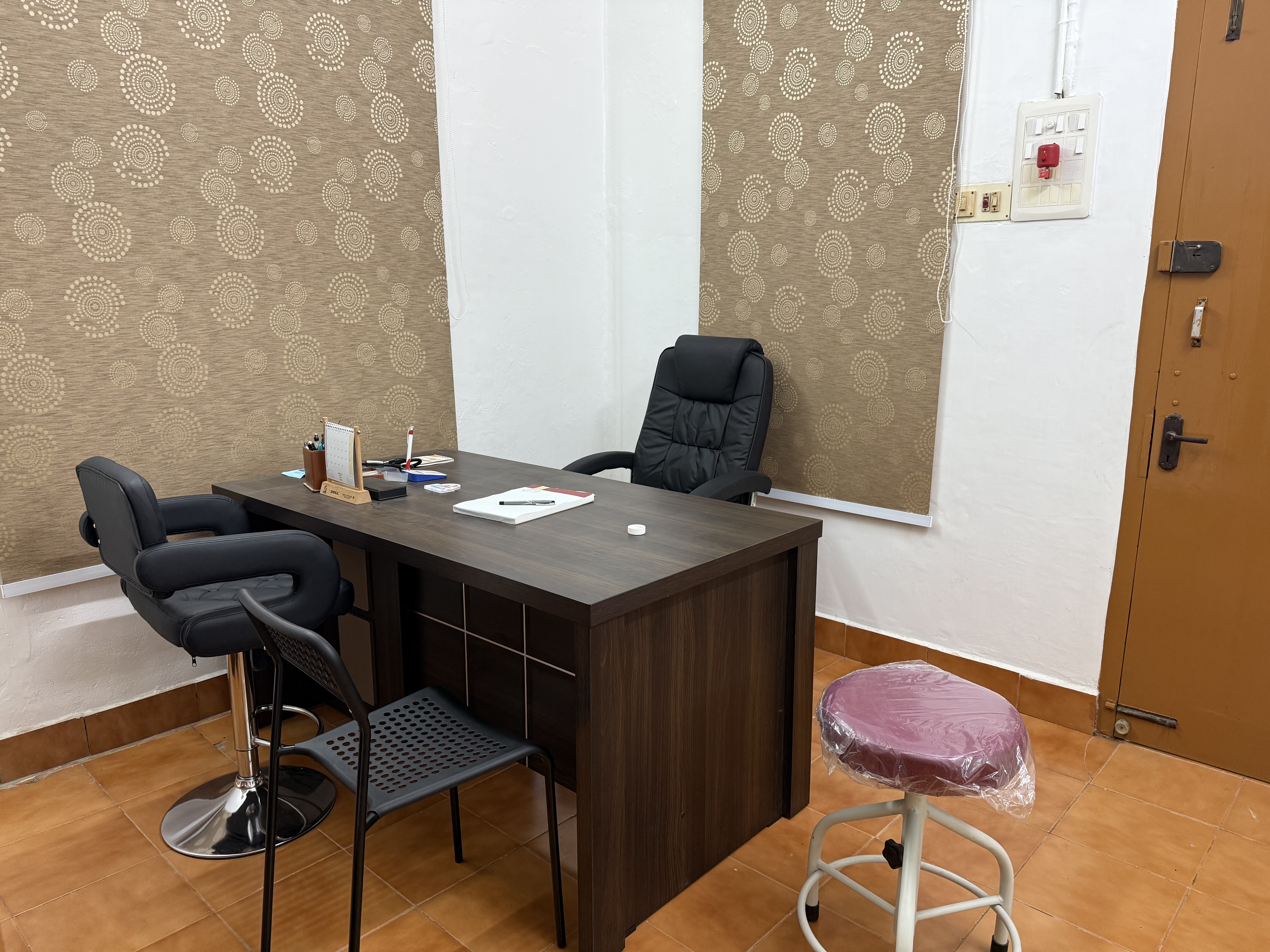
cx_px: 635
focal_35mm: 24
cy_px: 476
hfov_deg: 71.6
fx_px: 881
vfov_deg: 56.8
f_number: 1.78
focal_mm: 6.76
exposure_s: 1/50
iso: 160
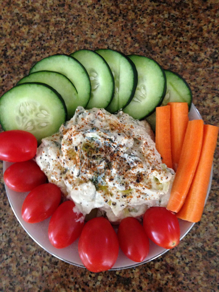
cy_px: 146
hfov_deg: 42.9
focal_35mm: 33
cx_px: 110
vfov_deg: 55.4
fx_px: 278
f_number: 2.4
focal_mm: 4.12
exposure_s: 1/20
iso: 320
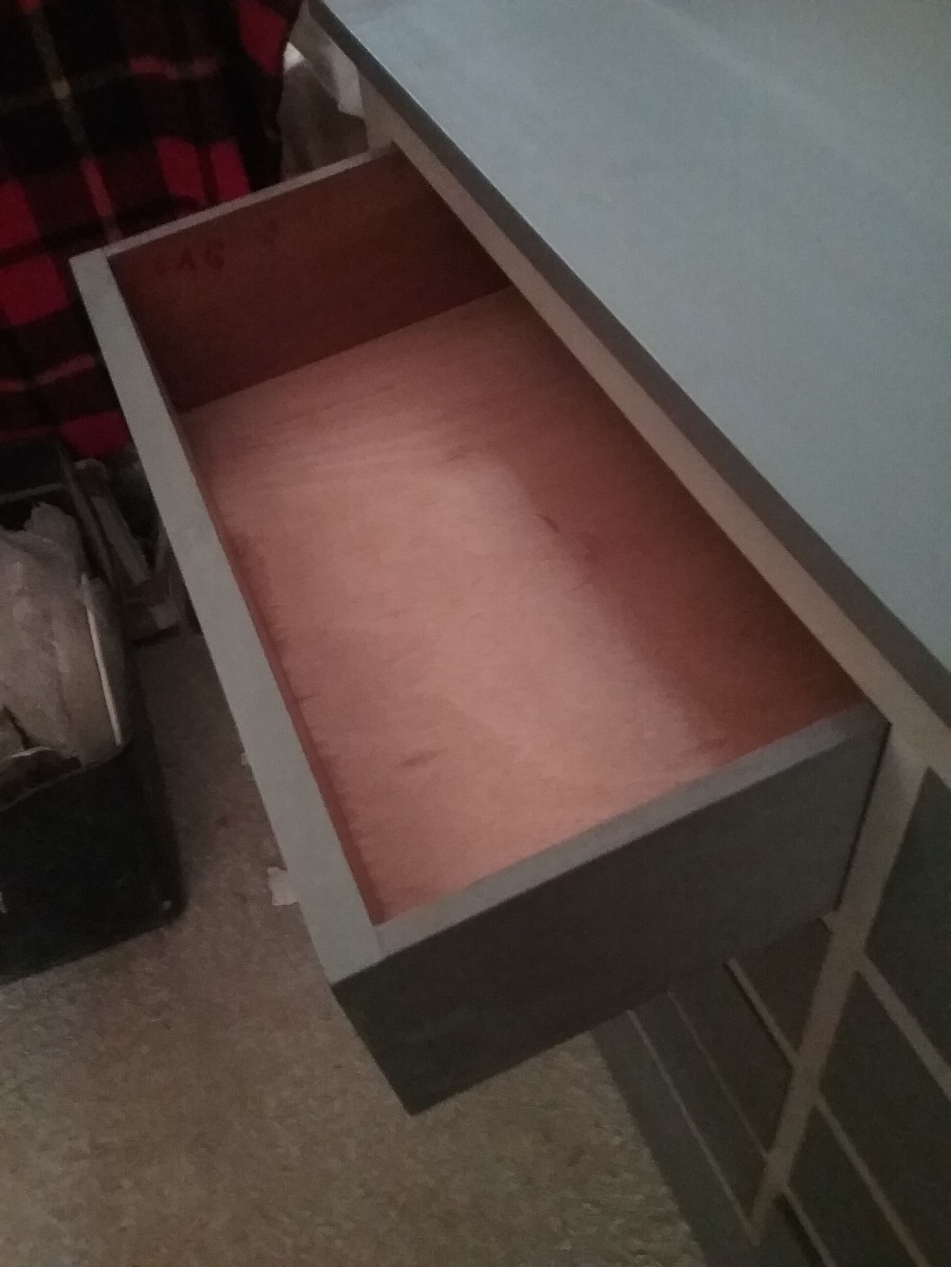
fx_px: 1136
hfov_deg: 45.4
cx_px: 476
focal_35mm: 31
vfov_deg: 58.4
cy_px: 634
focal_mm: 3.3
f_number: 2.2
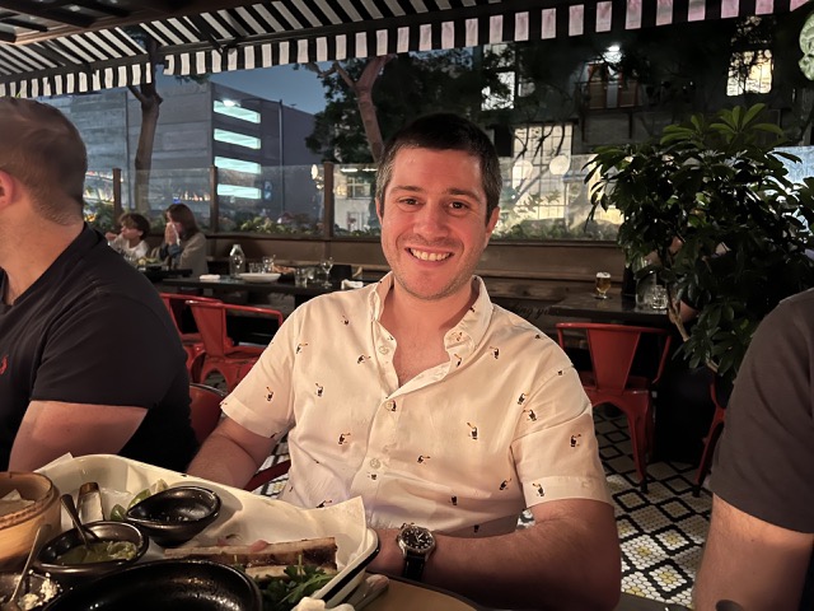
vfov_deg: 53.1
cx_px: 407
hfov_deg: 67.3
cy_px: 306
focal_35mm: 26
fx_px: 611
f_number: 1.5
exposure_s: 1/15
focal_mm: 5.7
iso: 1000
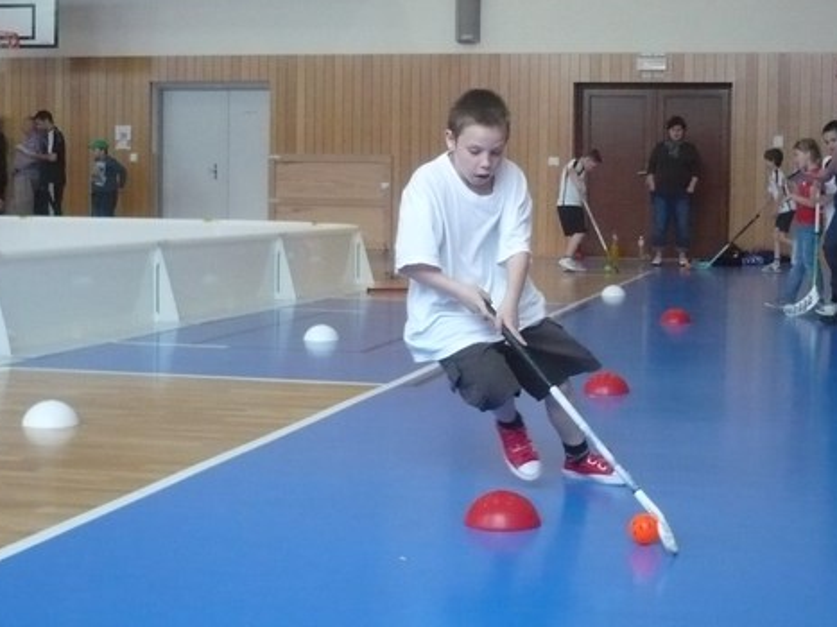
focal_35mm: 63
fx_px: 1523
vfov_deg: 23.3
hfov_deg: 30.7
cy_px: 271
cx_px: 482
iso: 400
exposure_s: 1/200
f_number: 2.9
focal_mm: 6
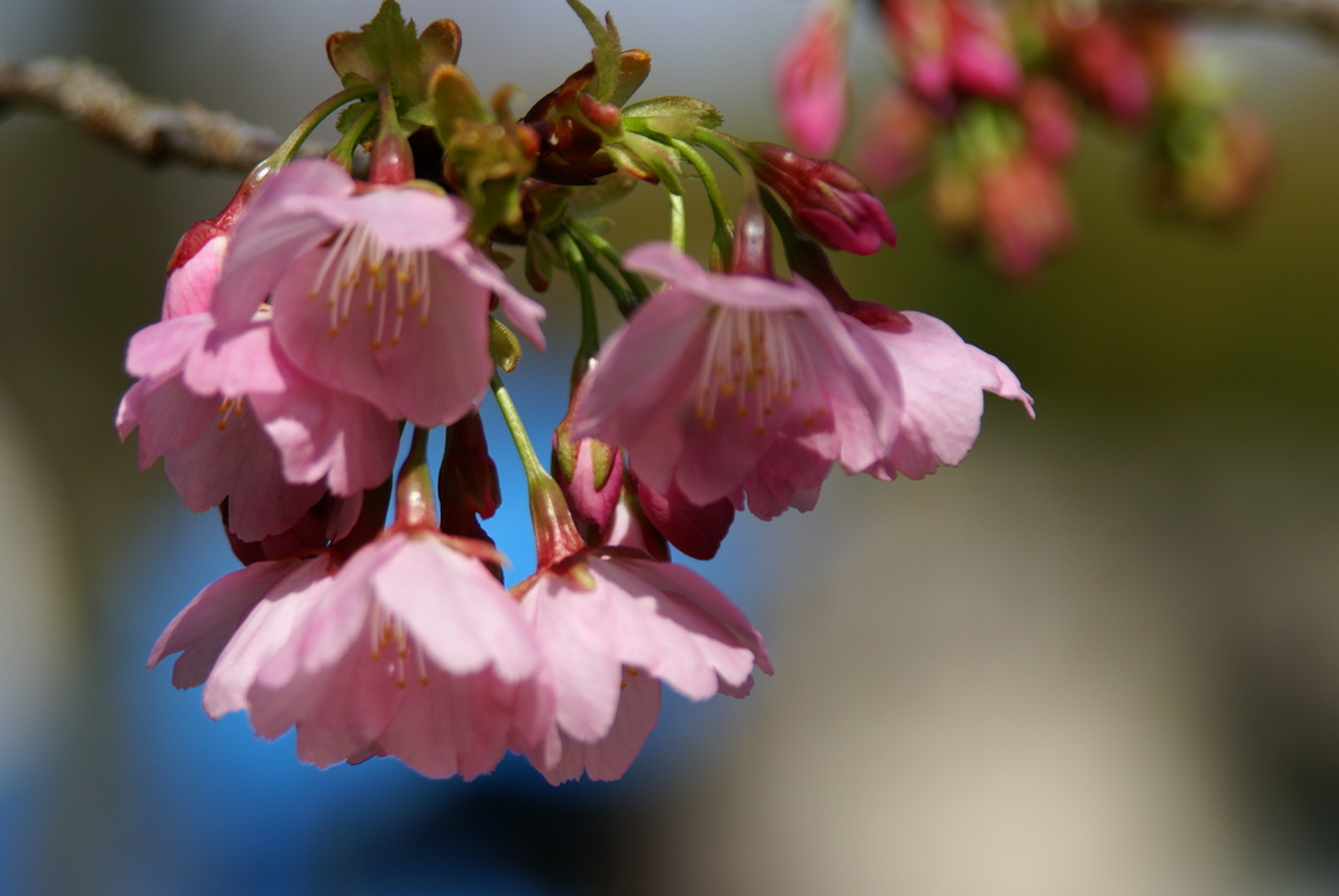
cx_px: 670
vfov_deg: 4.6
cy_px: 448
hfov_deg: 6.9
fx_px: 11169
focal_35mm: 300
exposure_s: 1/640
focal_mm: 200
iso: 100
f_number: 5.6
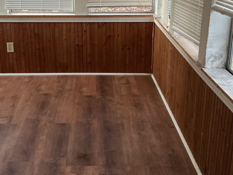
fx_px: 370
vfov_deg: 26.3
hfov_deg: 34.8
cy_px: 46
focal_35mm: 55
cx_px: 96
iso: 200
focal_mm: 3
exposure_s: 1/40
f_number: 1.8
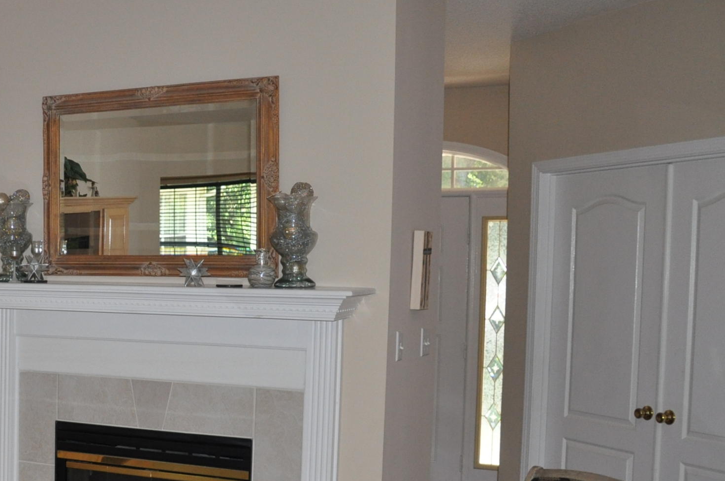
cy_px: 339
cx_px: -1
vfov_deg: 24.4
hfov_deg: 33.2
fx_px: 1106
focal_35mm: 55
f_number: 3.5
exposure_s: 1/60
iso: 800
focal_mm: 18
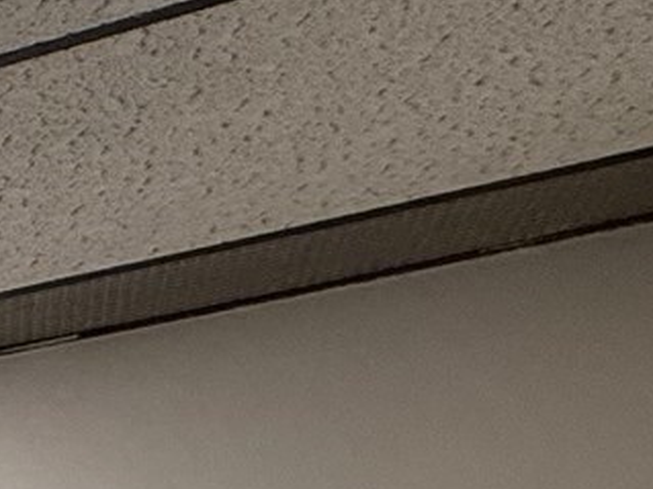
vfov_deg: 11.7
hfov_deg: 12.8
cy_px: 1334
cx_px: -1130
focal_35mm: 90
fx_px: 1697
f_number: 2.2
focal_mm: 2.22
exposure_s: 1/120
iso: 200
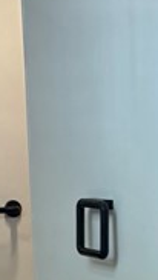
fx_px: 1179
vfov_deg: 12.8
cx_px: 278
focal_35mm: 159
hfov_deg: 7.5
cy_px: 420
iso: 64
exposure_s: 1/161
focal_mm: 5.96
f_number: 1.6
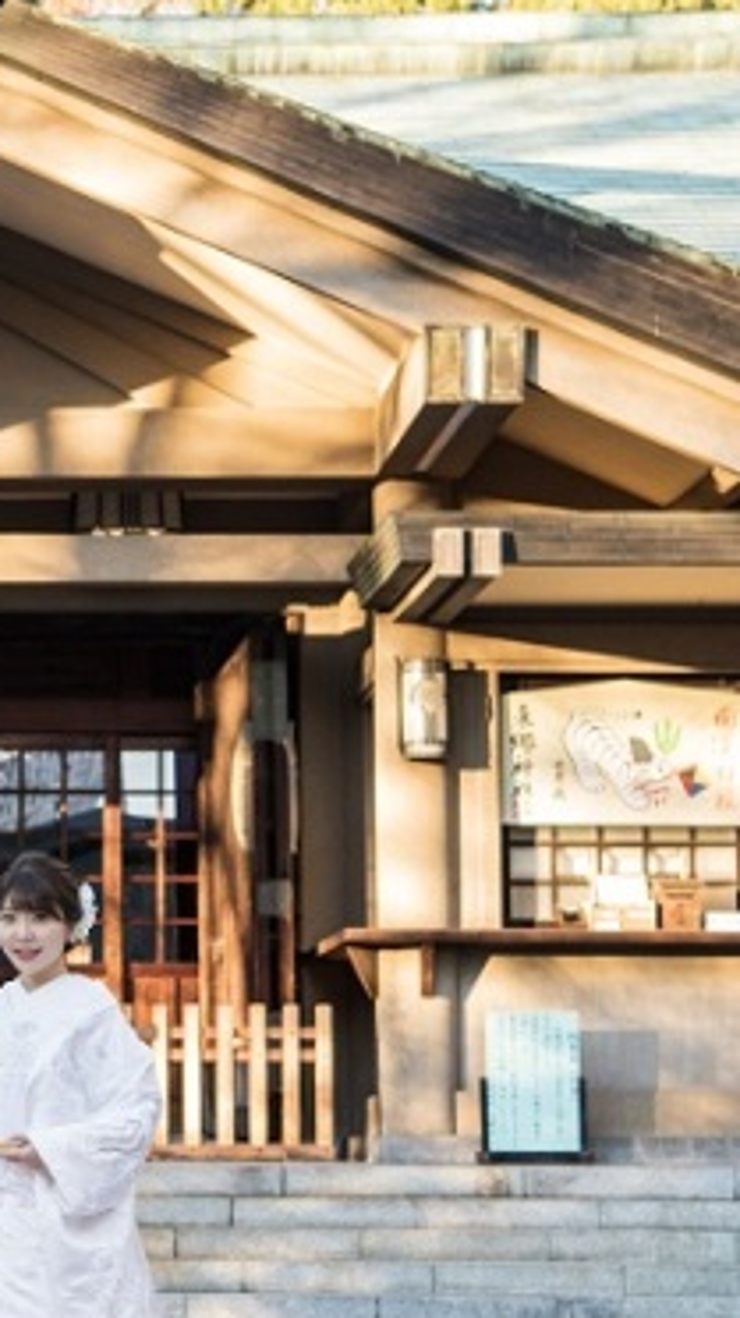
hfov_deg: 11.0
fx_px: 3771
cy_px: 799
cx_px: -110
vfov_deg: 19.8
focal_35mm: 108
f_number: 4.5
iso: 800
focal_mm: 48
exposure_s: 1/250
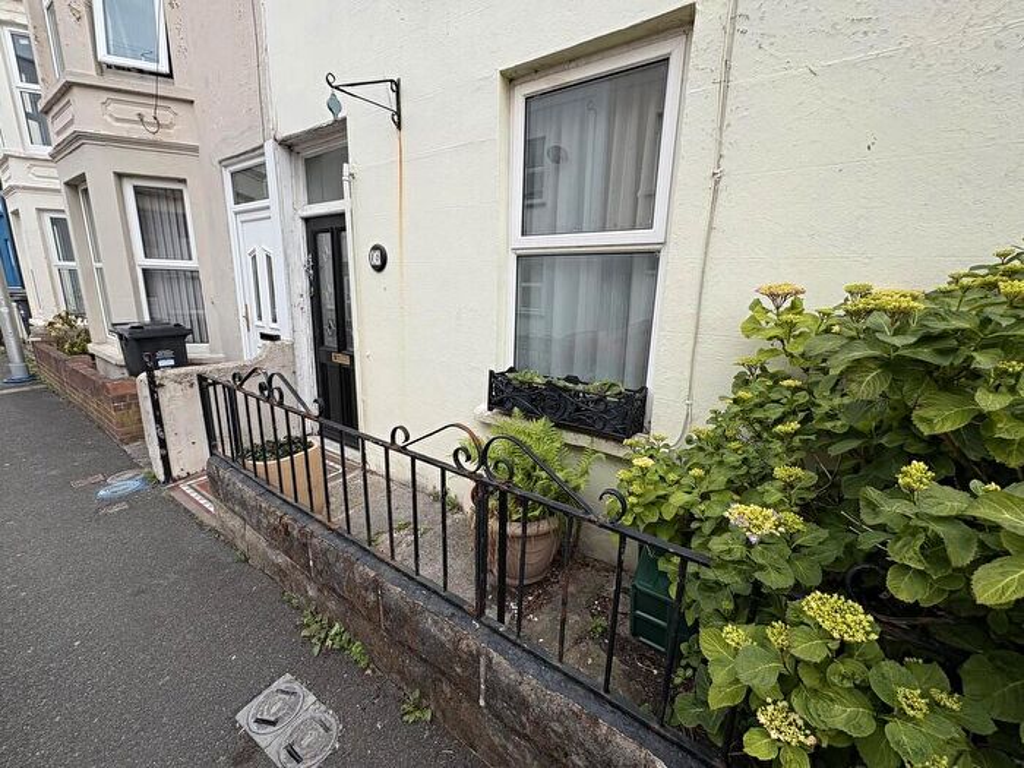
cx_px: 512
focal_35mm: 14
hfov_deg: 102.1
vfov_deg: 85.7
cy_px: 384
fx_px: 414
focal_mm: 2.22
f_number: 2.2
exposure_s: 1/1600
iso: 50
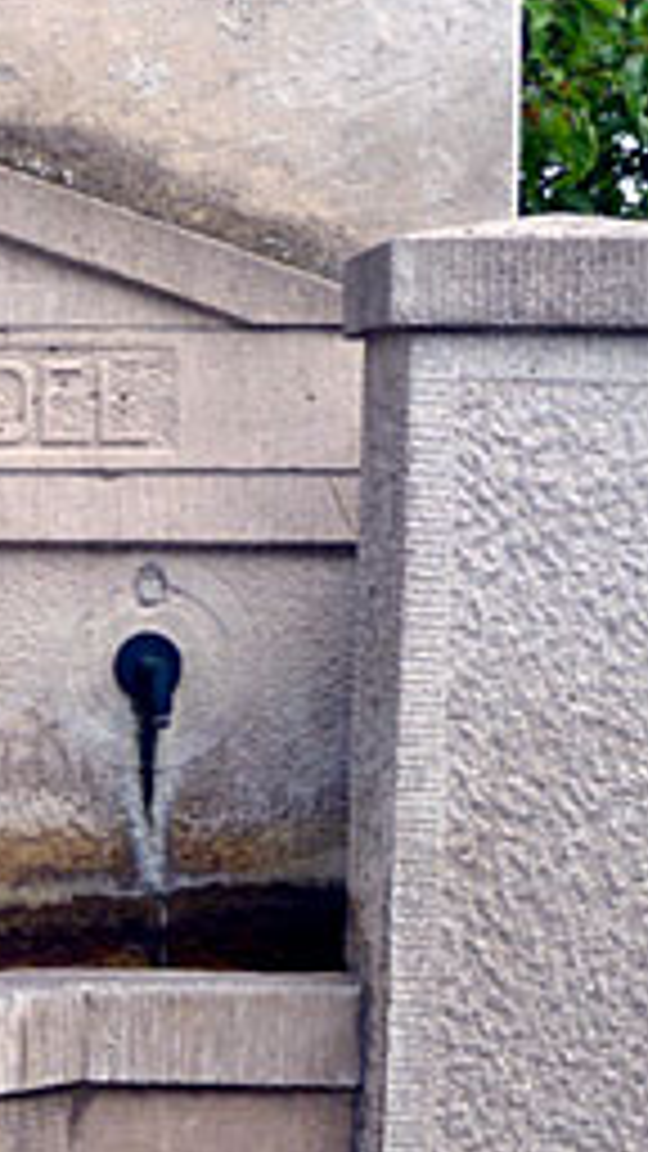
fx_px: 4063
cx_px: -378
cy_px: 950
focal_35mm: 133
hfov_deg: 8.9
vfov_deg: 16.0
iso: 80
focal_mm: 8.5
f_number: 3.8
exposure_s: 1/100
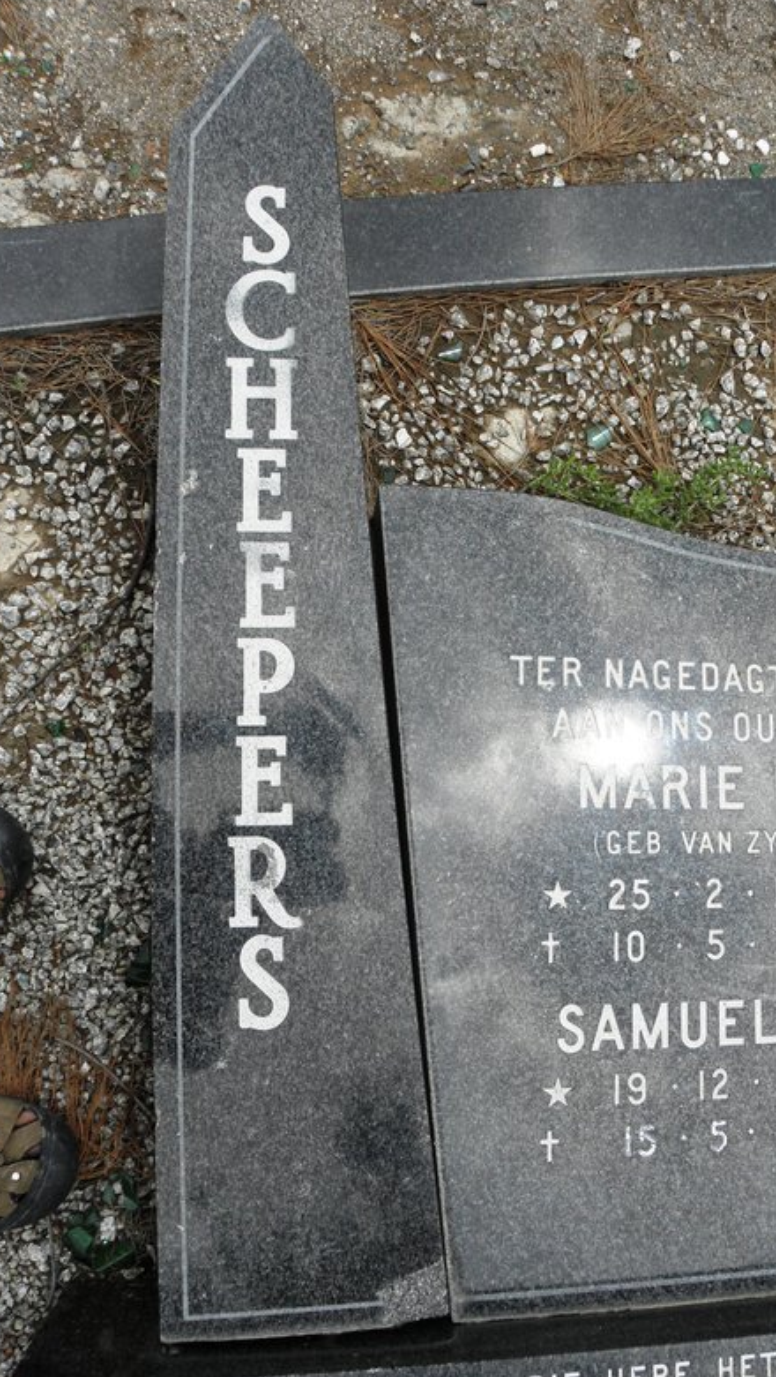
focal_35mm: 29
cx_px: 504
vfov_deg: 66.0
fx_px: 1060
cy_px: 700
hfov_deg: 39.8
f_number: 5.6
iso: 64
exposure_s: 1/320
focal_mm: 4.6
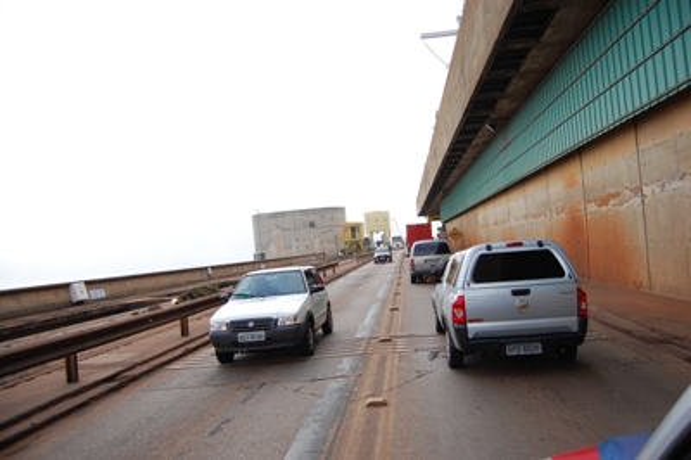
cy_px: 230
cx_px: 346
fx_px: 518
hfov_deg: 67.4
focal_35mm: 27
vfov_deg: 47.9
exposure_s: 1/640
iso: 200
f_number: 3.5
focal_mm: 18
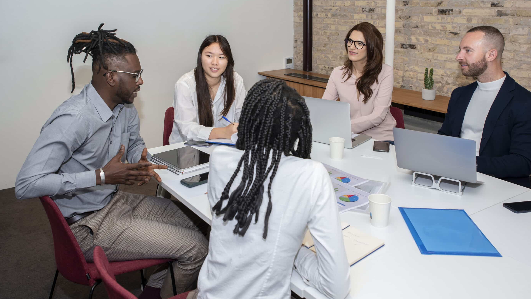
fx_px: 479
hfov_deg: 58.0
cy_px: 134
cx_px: 267
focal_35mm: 34
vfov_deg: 34.6
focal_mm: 31
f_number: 5.6
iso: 500
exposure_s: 1/200
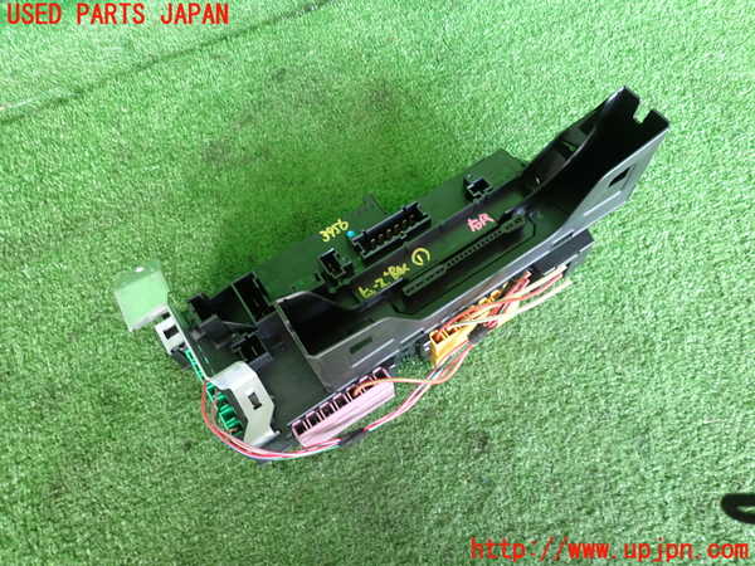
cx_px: 378
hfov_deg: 69.4
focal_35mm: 25
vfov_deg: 54.9
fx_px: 545
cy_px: 283
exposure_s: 1/40
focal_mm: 4.5
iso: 200
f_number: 2
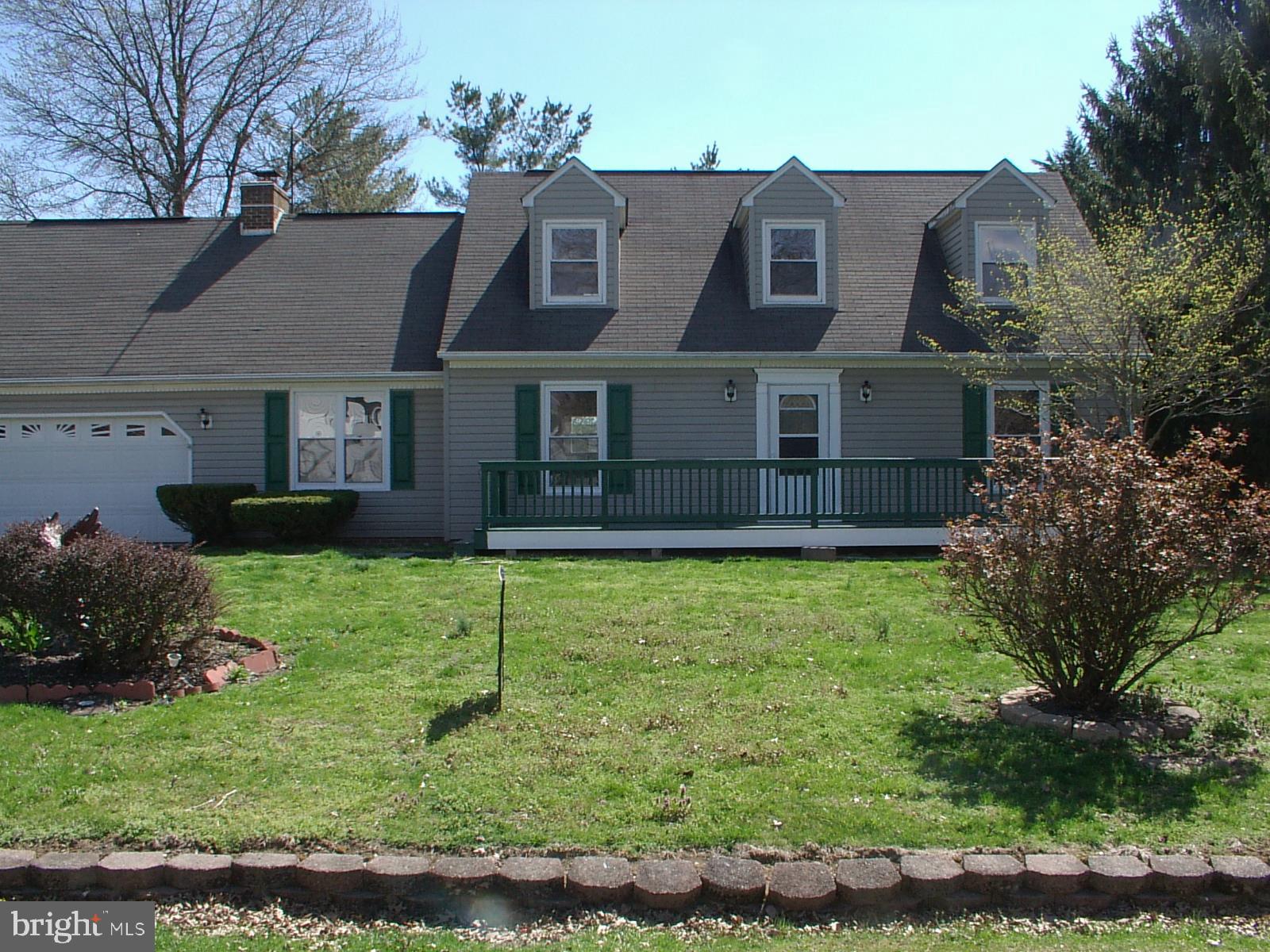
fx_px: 1357
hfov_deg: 50.1
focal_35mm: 37
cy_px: 476
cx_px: 635
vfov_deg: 38.7
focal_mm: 5.8
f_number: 6.2
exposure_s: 1/180
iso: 100
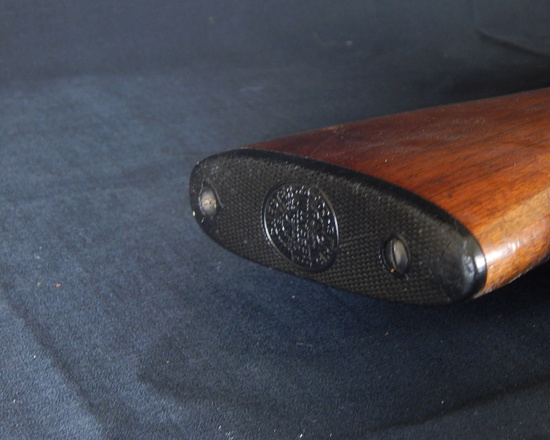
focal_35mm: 72
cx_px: 284
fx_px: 1172
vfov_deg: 21.3
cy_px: 220
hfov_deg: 26.4
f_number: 4.1
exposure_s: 1/8
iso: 400
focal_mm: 12.3
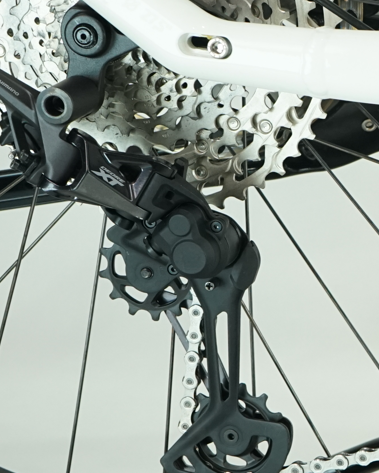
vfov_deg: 16.3
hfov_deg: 11.8
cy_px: 251
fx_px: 1654
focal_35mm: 118
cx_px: 748
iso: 1600
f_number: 6.3
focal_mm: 35
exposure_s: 1/200
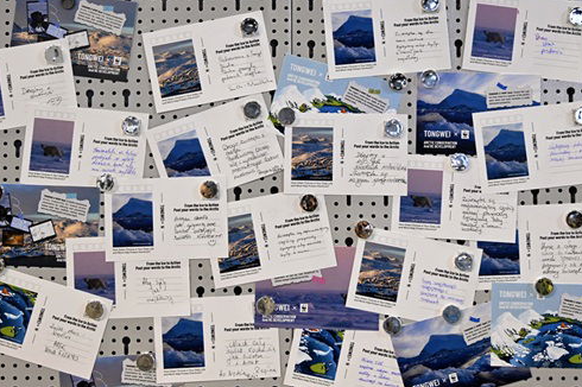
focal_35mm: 50
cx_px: 289
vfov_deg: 26.7
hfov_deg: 39.4
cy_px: 152
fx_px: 814
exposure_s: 1/160
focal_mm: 23.5
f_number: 3.8
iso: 400
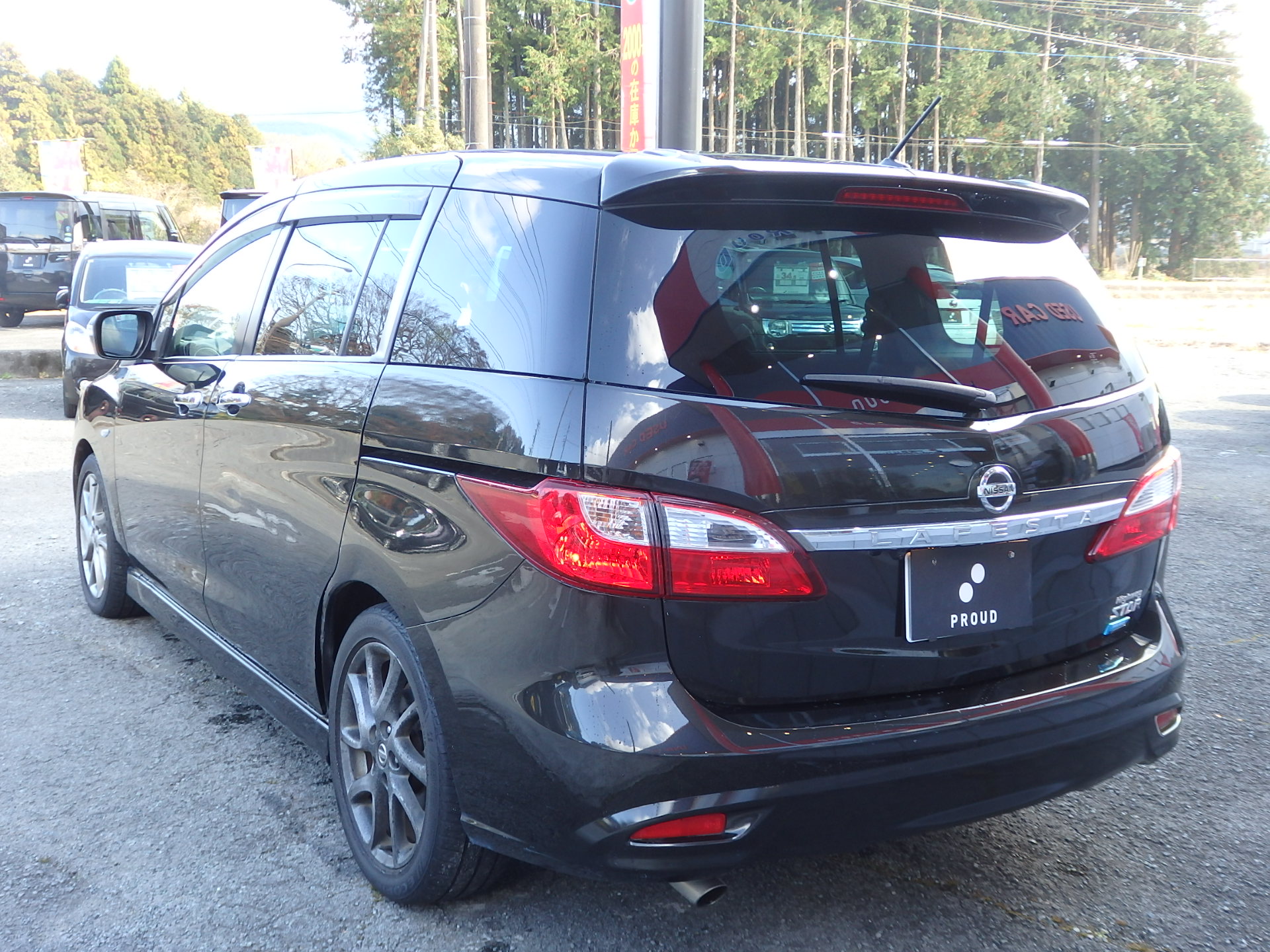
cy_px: 476
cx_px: 635
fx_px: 1357
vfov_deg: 38.7
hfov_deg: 50.1
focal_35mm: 37
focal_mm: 6.6
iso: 125
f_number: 3.6
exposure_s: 1/50
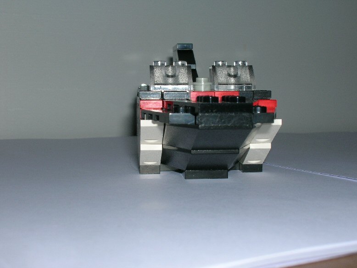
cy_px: 134
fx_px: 650
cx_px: 178
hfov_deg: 30.7
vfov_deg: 23.3
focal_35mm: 63
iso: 50
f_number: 6.1
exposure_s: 1/60.1
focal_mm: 10.4
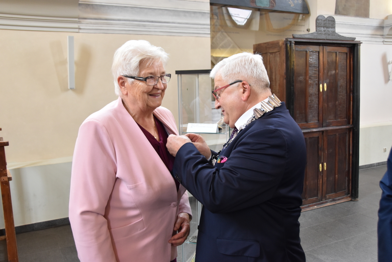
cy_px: 131
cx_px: 196
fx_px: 359
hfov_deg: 57.2
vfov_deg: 40.0
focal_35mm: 33
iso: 1100
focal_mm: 22
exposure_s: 1/30
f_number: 3.8
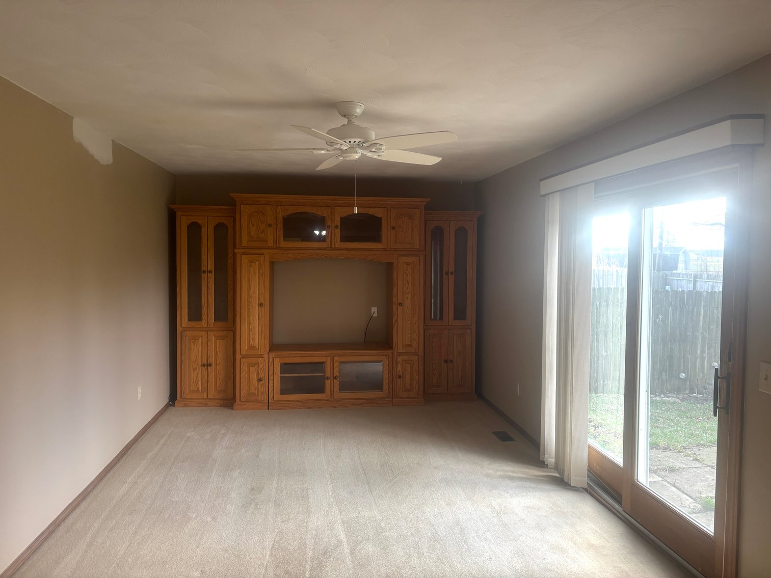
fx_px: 579
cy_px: 289
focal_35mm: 26
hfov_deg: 67.3
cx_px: 386
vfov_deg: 53.1
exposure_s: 1/60
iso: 80
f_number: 1.6
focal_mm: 5.96
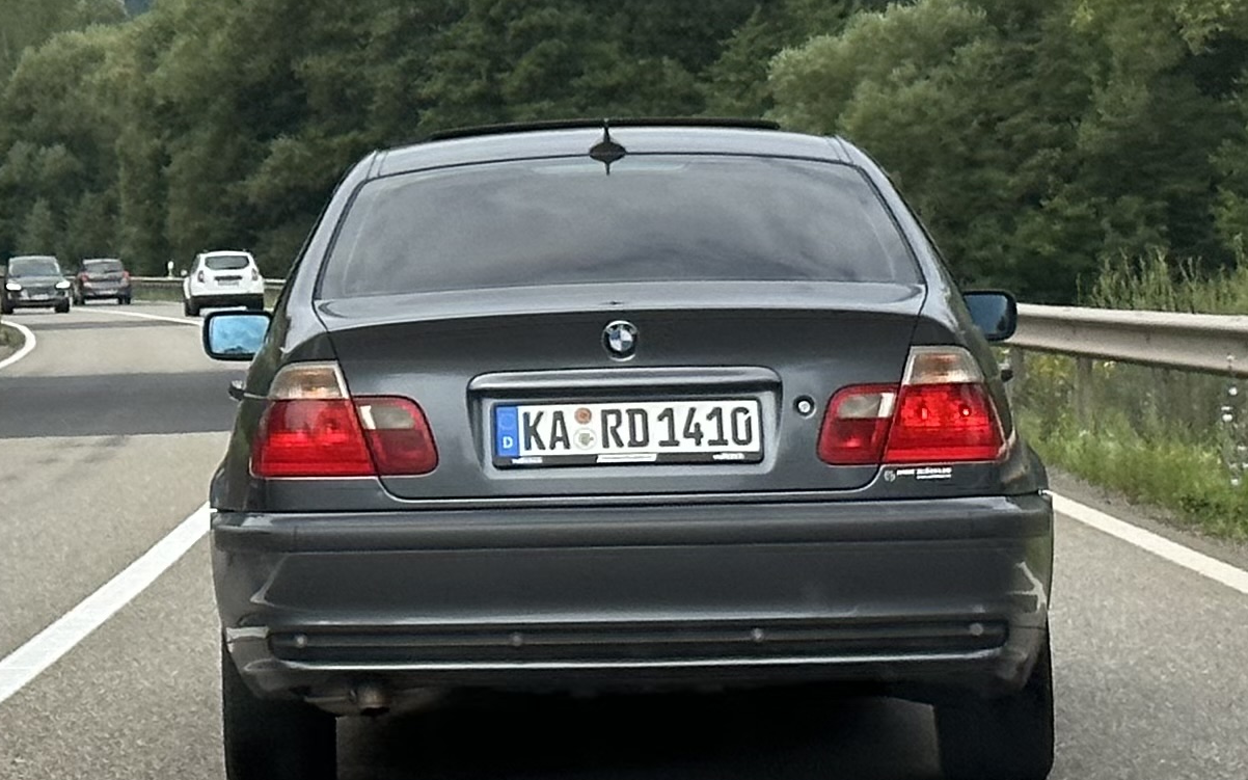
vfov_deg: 24.4
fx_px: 1802
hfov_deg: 38.2
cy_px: 469
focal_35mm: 53
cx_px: 625
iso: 64
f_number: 1.78
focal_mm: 6.86
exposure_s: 1/2809
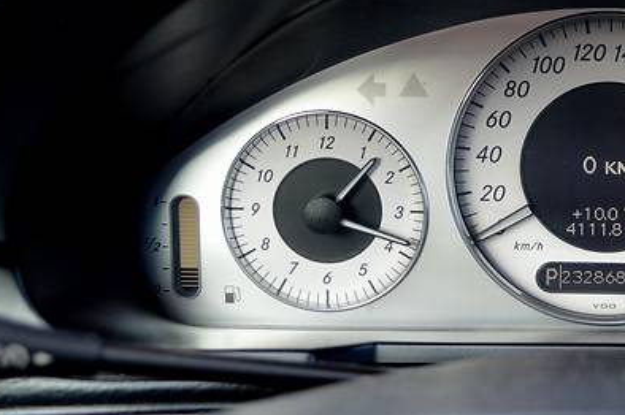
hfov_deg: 28.7
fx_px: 1162
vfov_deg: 20.2
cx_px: 589
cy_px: 162
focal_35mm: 67
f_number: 4
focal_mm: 22
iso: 400
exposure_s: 1/60
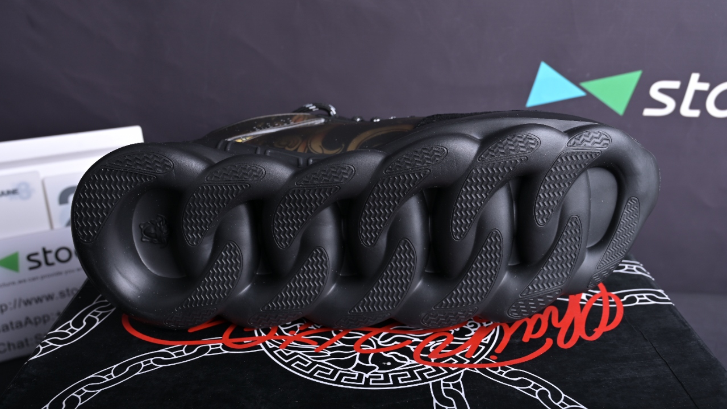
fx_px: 666
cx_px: 361
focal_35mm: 35
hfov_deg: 57.3
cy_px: 211
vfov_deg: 34.1
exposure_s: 1/250
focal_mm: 32.5
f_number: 7.1
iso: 100
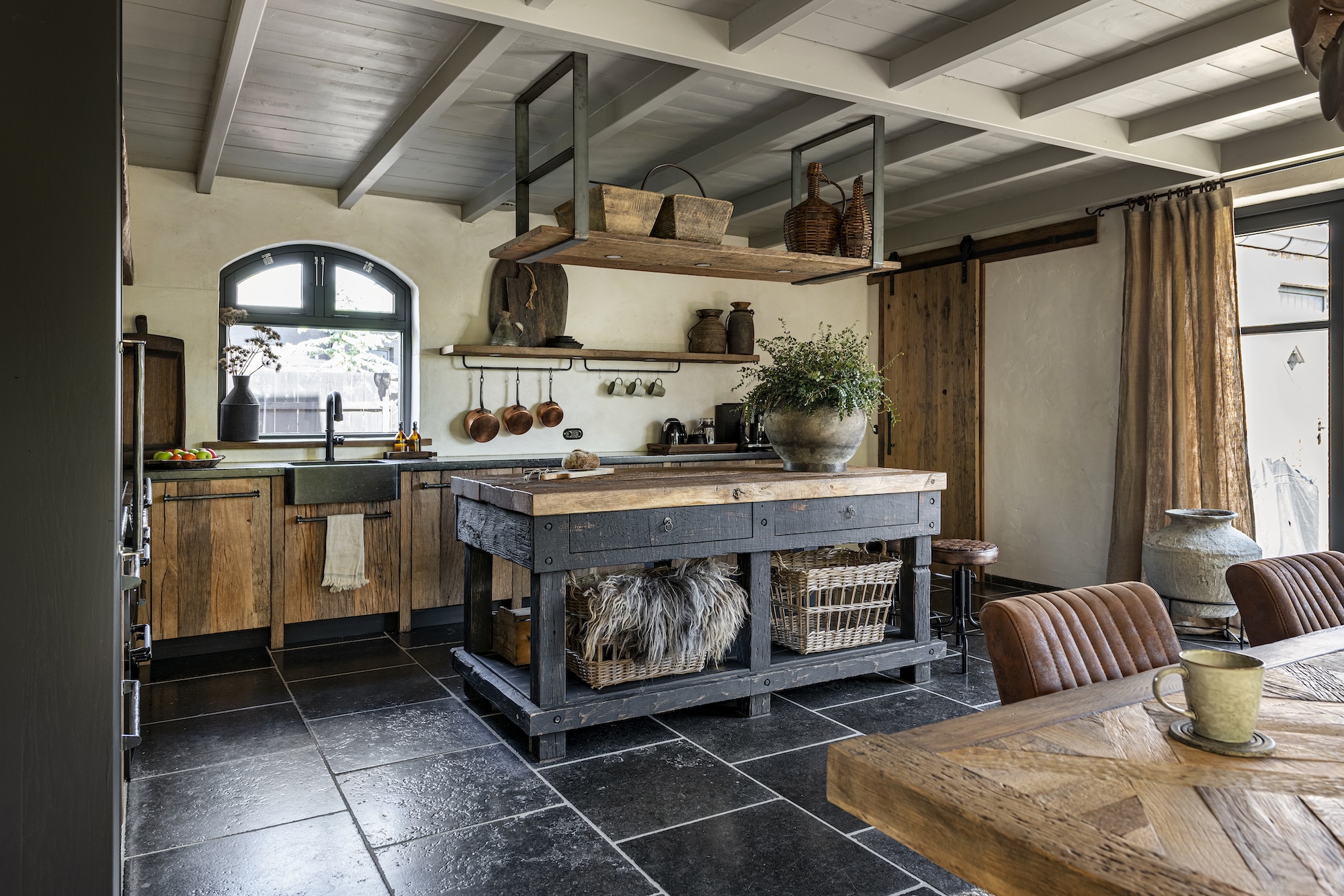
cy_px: 448
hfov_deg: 76.1
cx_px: 672
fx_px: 859
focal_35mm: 23
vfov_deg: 55.1
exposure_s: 1/13
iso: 250
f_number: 7.1
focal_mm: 23
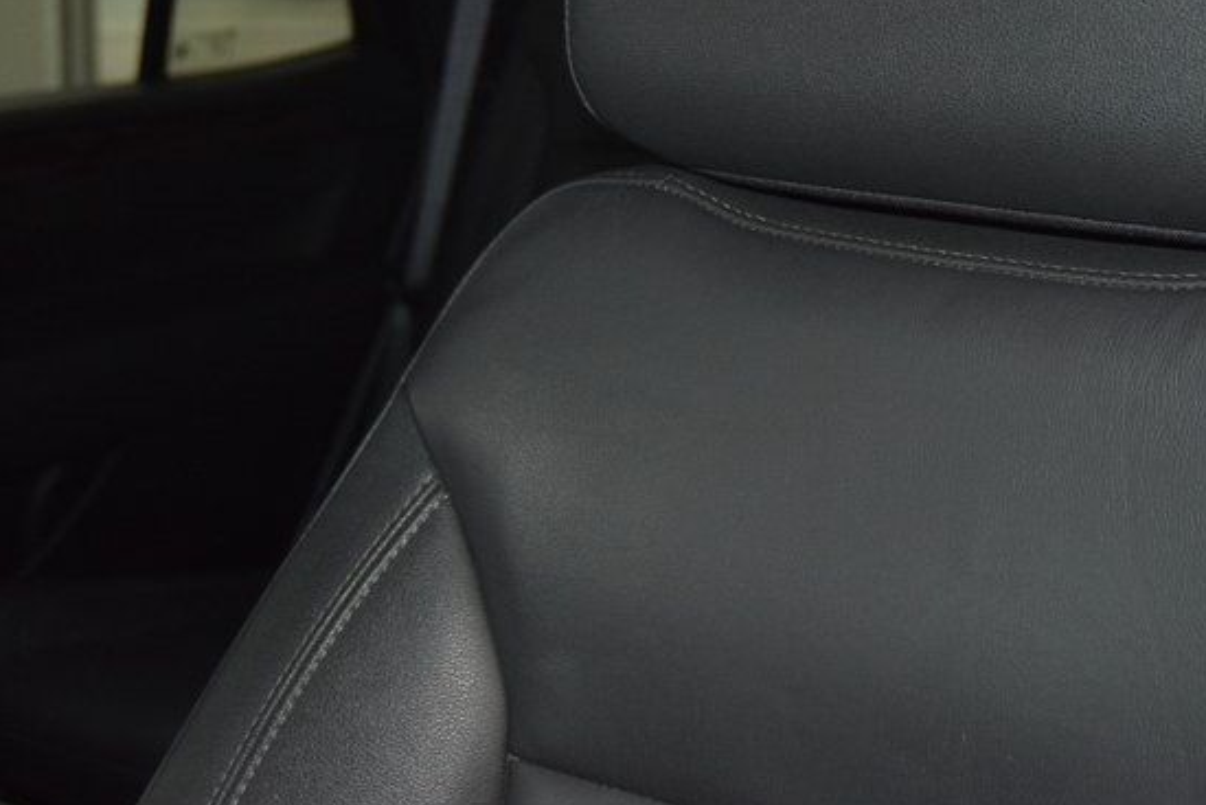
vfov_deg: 19.9
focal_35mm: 67
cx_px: 1048
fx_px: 2245
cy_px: 69
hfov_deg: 29.0
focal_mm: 24
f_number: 3.8
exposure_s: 1/100
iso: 1800
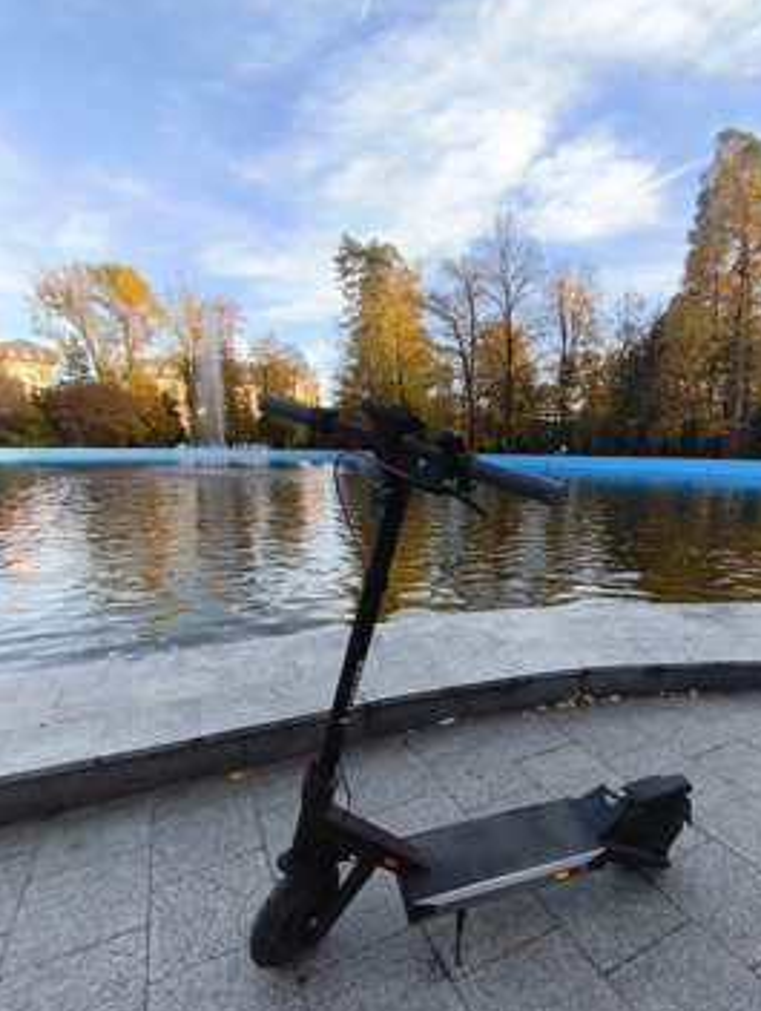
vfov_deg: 90.8
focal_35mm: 17
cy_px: 544
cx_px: 425
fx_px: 497
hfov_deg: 74.6
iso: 50
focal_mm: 1.65
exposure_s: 1/537
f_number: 2.2
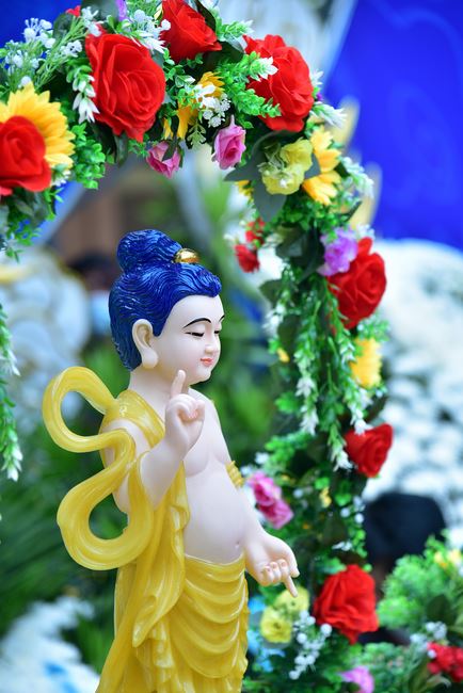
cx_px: 232
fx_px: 2312
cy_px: 346
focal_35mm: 120
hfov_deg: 11.4
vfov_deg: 17.1
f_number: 4
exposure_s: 1/60
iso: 100
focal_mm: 120
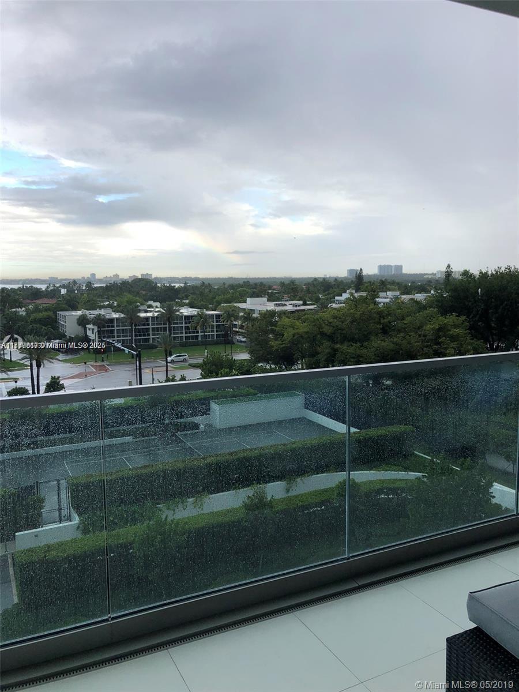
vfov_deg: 63.4
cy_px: 346
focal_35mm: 28
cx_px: 260
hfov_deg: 49.7
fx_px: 560
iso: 20
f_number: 1.8
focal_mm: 3.99
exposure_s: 1/403
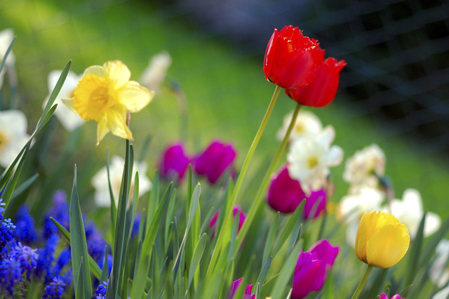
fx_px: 1963
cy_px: 150
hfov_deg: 13.0
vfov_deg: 8.7
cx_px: 224
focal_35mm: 158
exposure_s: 1/1000
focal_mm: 105
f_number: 2.8
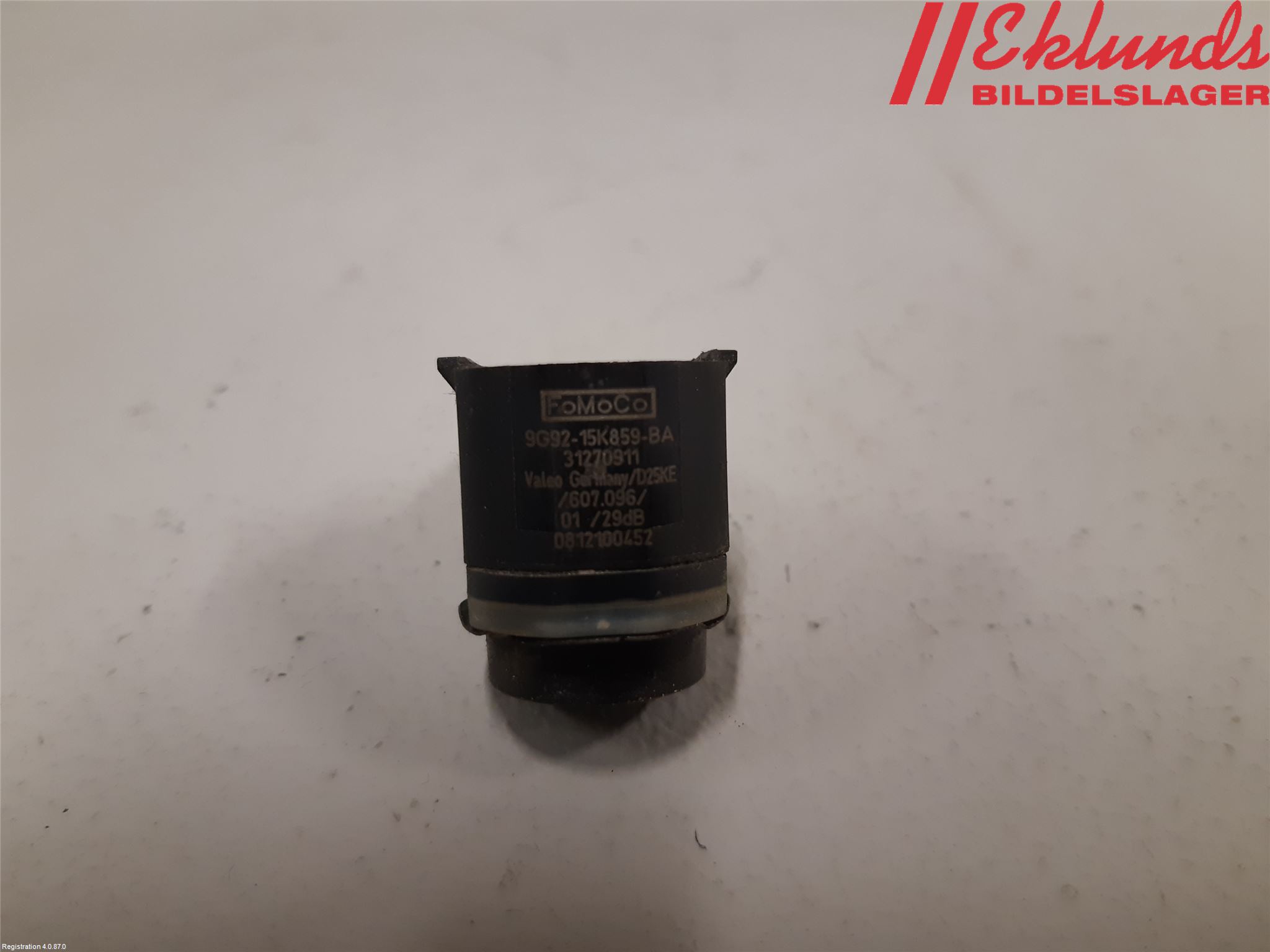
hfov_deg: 67.3
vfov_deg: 53.1
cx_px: 635
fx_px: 954
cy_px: 476
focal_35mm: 26
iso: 125
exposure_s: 1/50
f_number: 1.7
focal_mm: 3.93
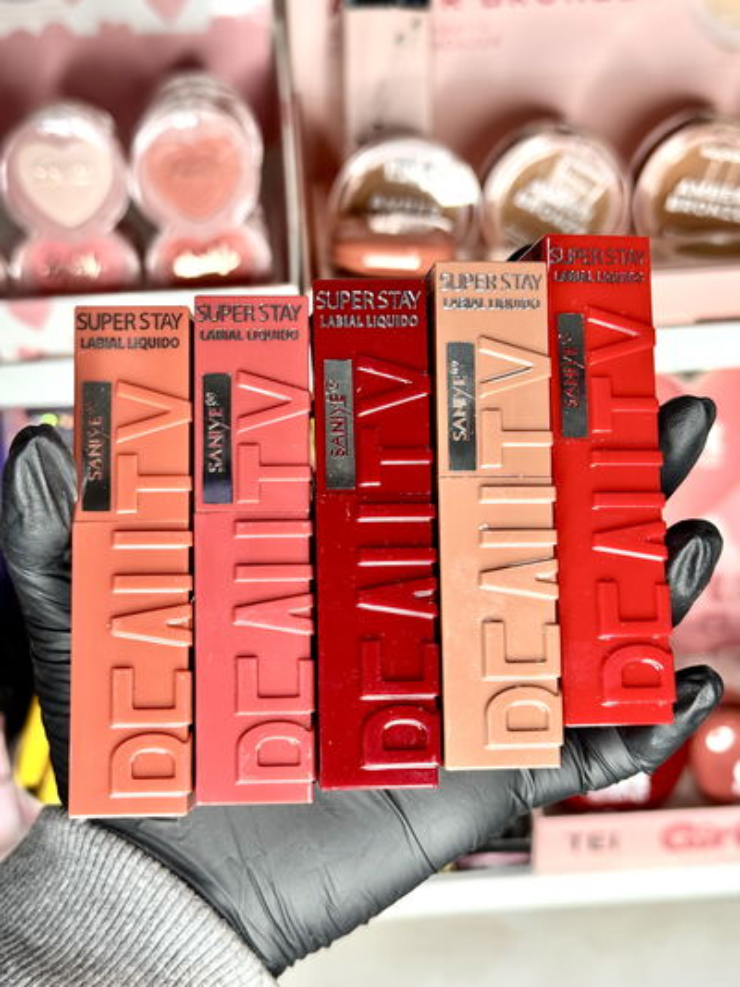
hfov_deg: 30.3
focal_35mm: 48
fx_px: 1368
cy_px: 494
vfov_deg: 39.6
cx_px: 370
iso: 100
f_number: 1.78
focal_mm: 6.76
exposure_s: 1/100
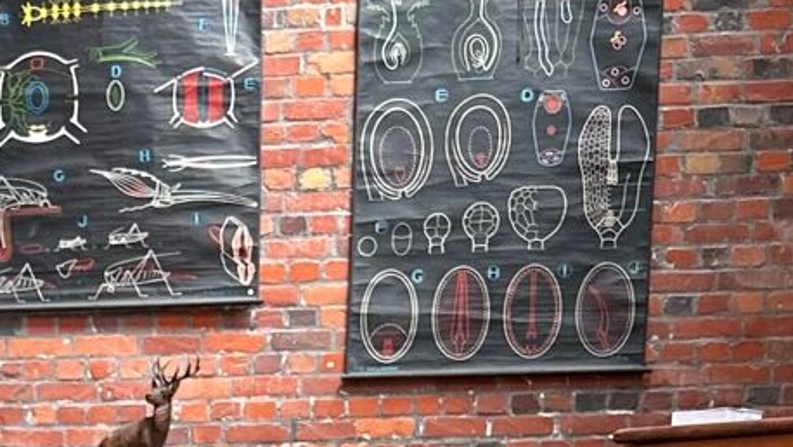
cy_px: 1092
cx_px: 0
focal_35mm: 115
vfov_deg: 9.4
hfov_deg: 18.2
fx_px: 2419
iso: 64
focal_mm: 6.86
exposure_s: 1/170
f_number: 1.78
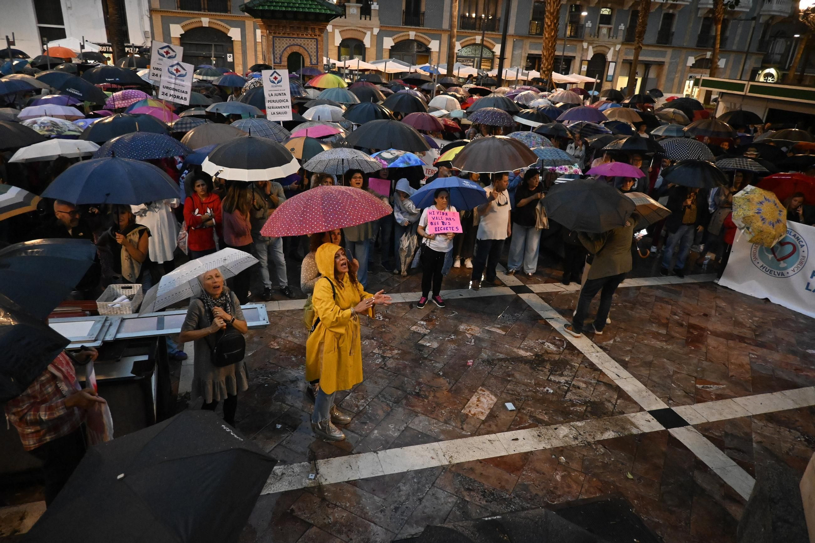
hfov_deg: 73.8
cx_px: 408
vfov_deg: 53.1
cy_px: 272
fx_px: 543
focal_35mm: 24
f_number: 3.5
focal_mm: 16
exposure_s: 1/250
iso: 6400
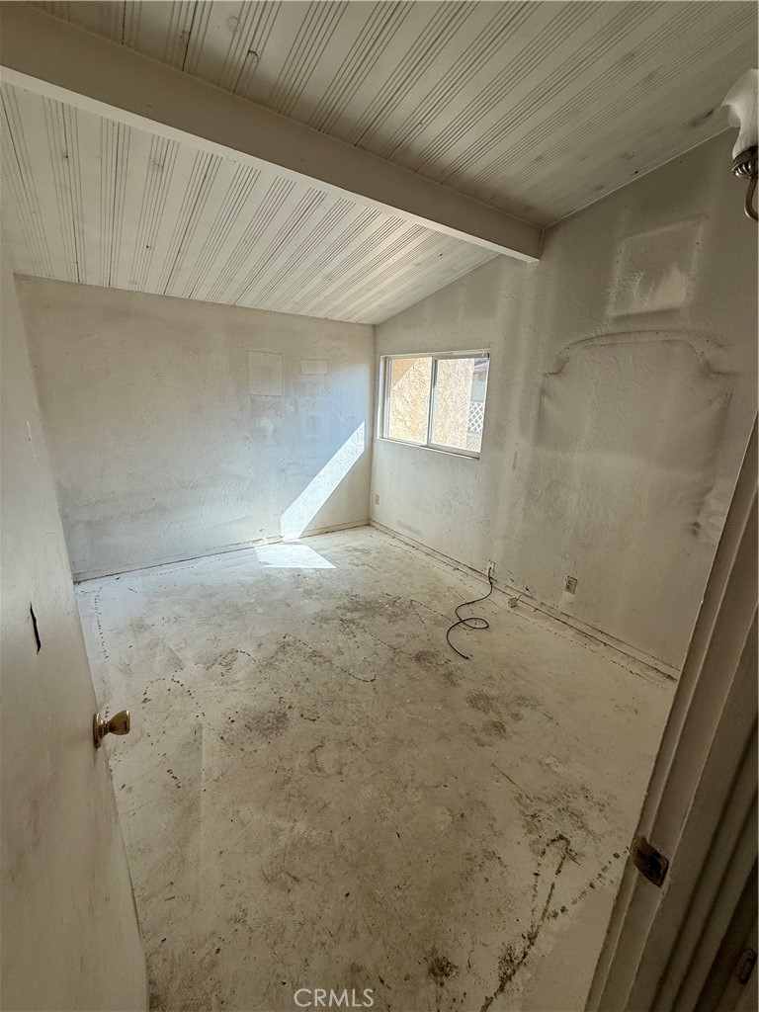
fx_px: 409
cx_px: 380
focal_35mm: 14
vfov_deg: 102.1
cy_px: 506
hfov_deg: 85.7
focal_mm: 2.22
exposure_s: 1/224
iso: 50
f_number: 2.2
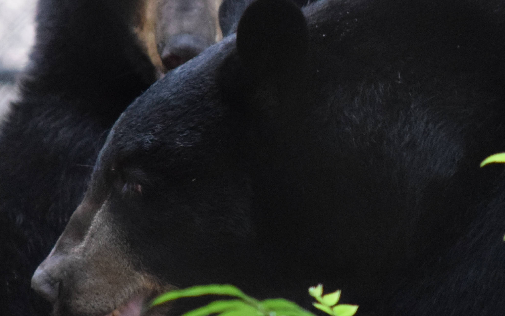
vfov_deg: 1.1
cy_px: 69
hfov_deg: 1.7
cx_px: 278
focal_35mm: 1203
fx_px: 16558
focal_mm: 260
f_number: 5.6
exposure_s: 1/320
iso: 3200
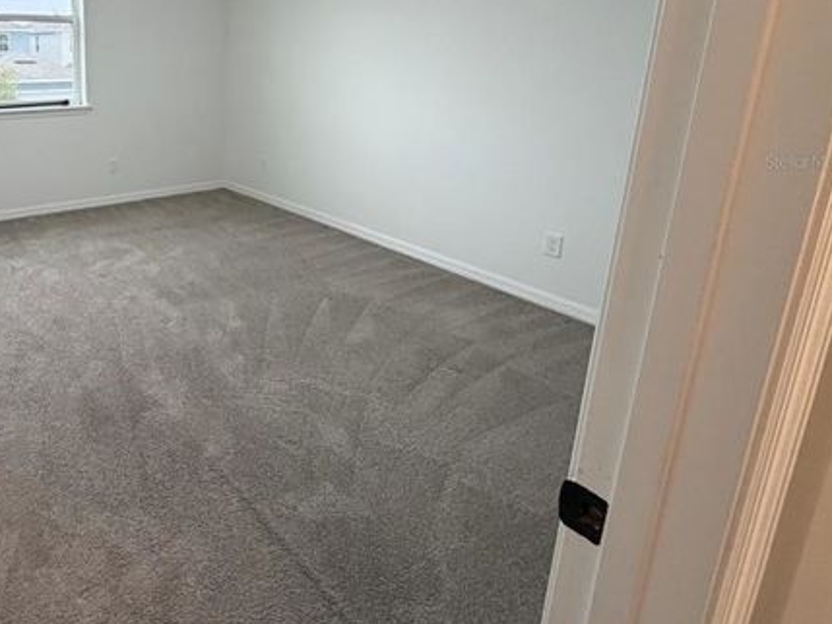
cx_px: 162
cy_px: 161
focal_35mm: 23
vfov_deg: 56.2
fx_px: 553
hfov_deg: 66.8
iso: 250
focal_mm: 2.22
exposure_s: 1/120
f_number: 2.2
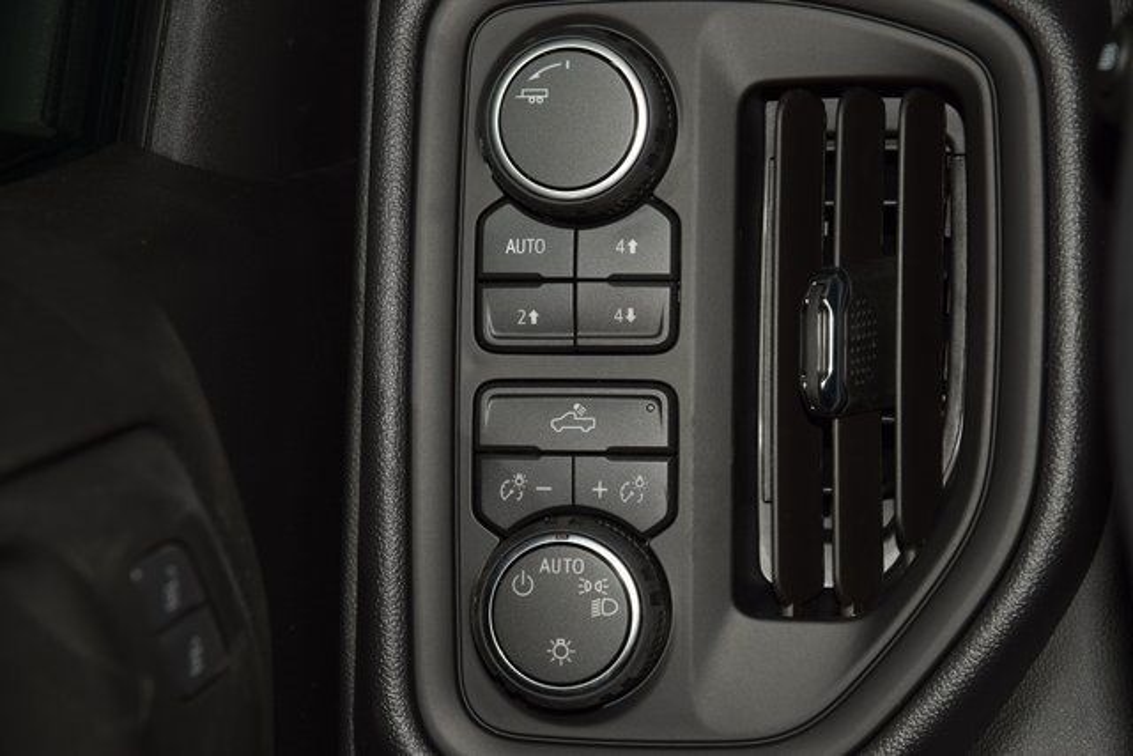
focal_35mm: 105
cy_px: 378
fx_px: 3305
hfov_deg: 19.5
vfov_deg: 13.0
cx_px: 566
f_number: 8
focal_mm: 70
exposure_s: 1/125
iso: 100
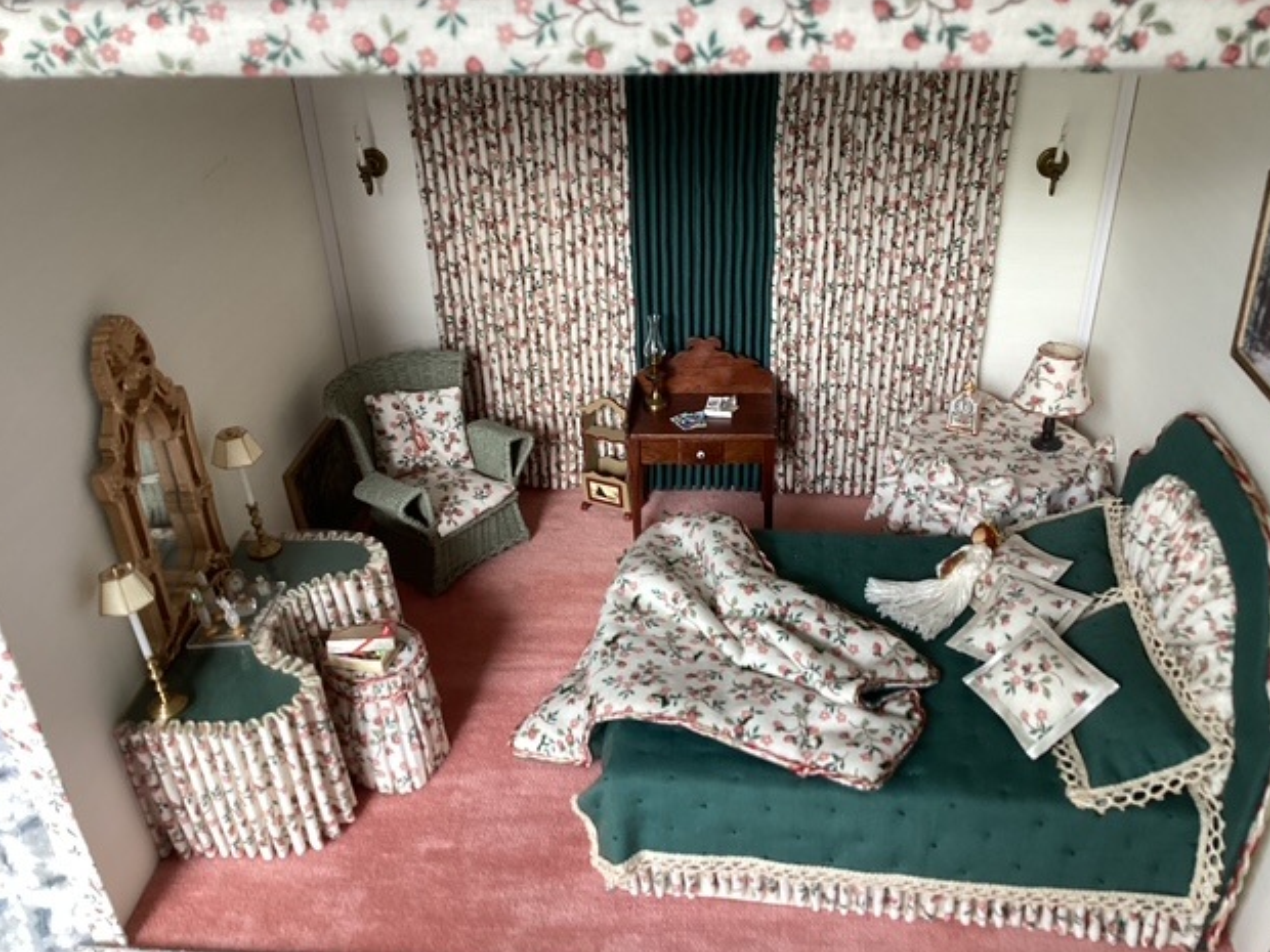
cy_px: 483
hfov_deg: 56.8
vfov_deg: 44.2
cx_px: 645
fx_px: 1174
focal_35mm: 32
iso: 100
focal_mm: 3.3
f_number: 2.4
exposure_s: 1/60
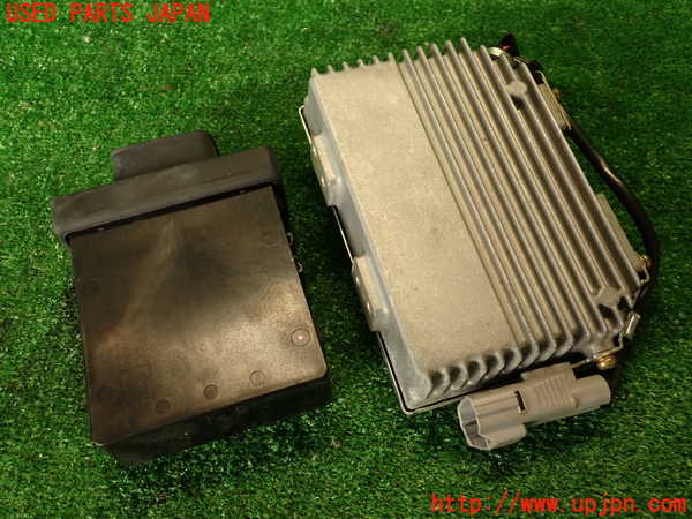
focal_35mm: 32
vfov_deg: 44.2
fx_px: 640
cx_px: 346
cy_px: 260
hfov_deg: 56.8
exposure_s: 1/50
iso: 200
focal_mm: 5.79
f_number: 2.4
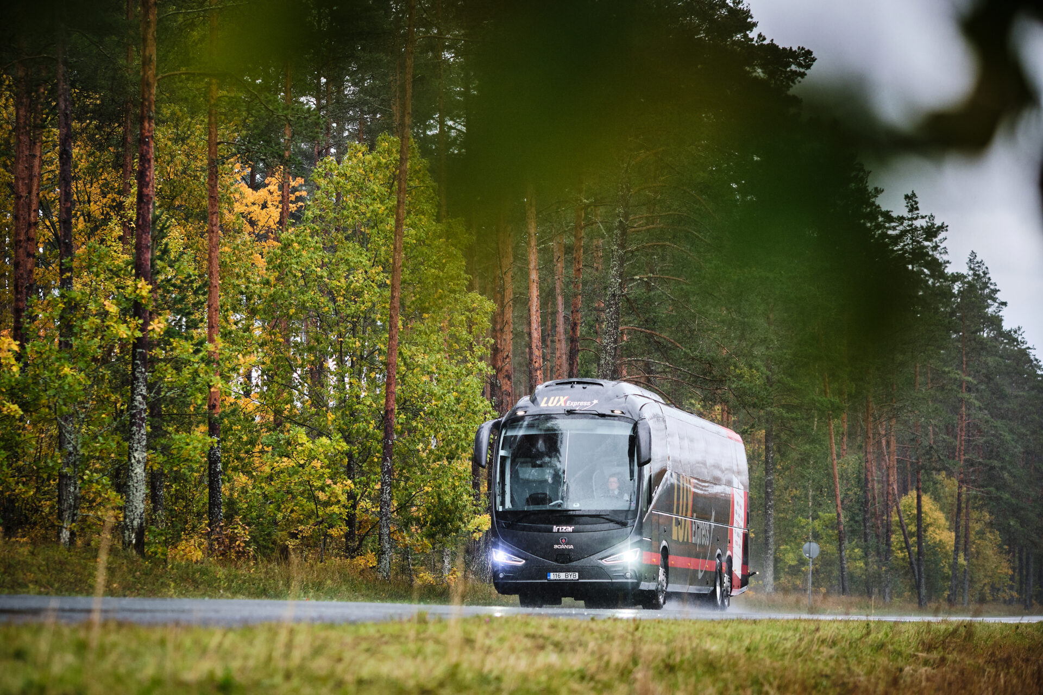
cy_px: 348
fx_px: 3911
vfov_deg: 10.2
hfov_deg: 15.2
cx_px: 522
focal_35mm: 135
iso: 640
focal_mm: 90
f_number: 2
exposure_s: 1/500
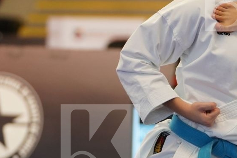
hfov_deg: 5.1
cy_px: 143
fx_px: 2678
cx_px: 245
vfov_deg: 3.4
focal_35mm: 407
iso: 1600
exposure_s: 1/500
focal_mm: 126
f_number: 2.8
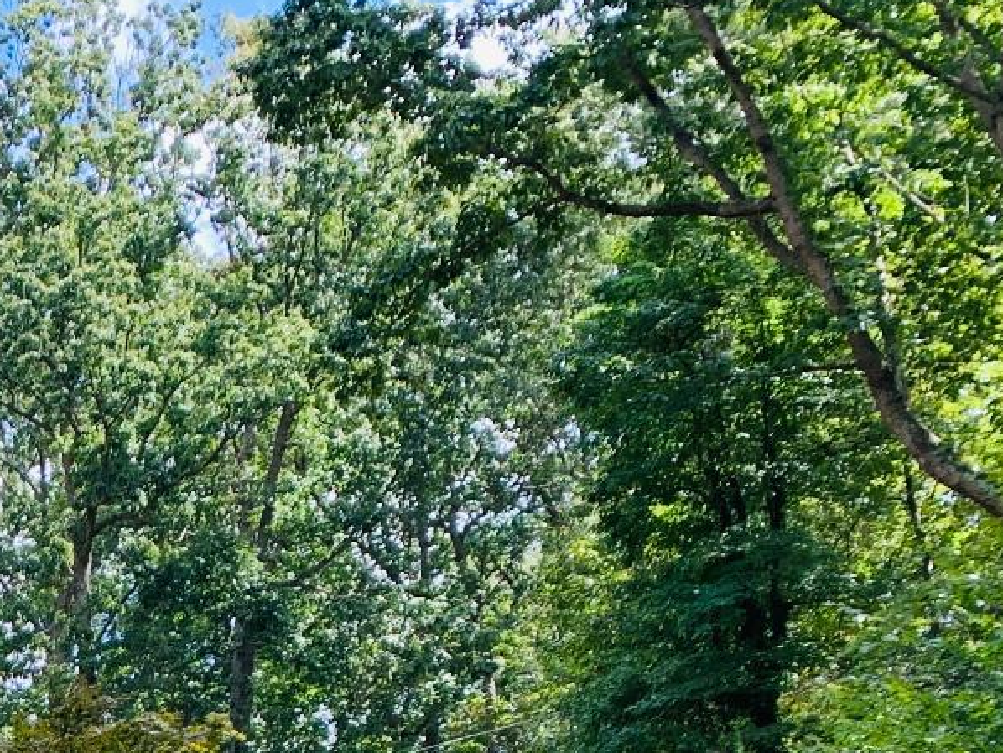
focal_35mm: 89
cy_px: 1265
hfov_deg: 19.8
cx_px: -381
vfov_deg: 14.9
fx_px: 2580
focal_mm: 4.25
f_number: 1.8
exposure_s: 1/327
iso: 25
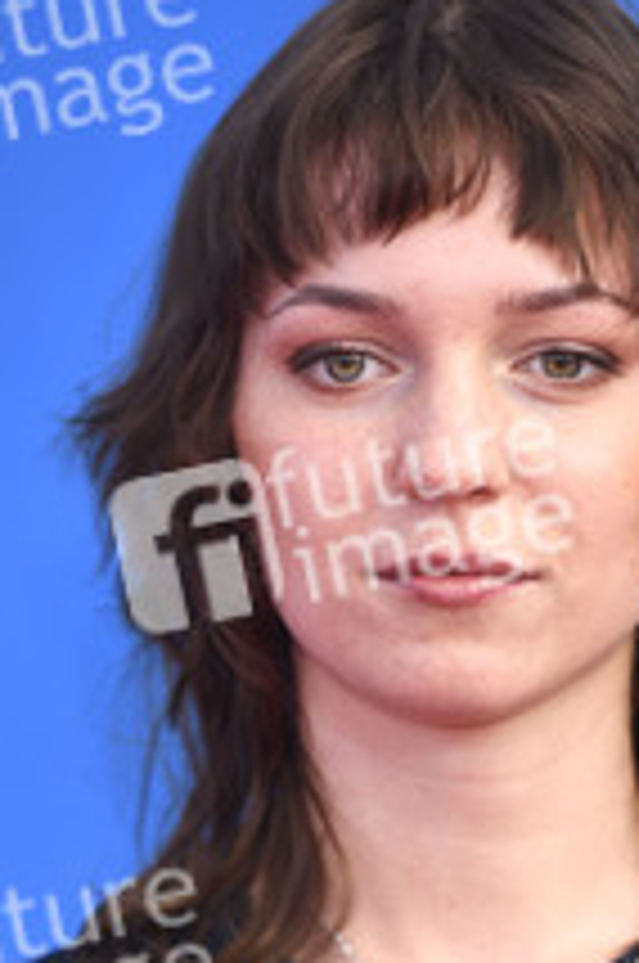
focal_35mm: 374
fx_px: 9989
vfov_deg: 5.5
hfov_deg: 3.7
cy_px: 752
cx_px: 472
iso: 640
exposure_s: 1/800
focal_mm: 200
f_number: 3.5
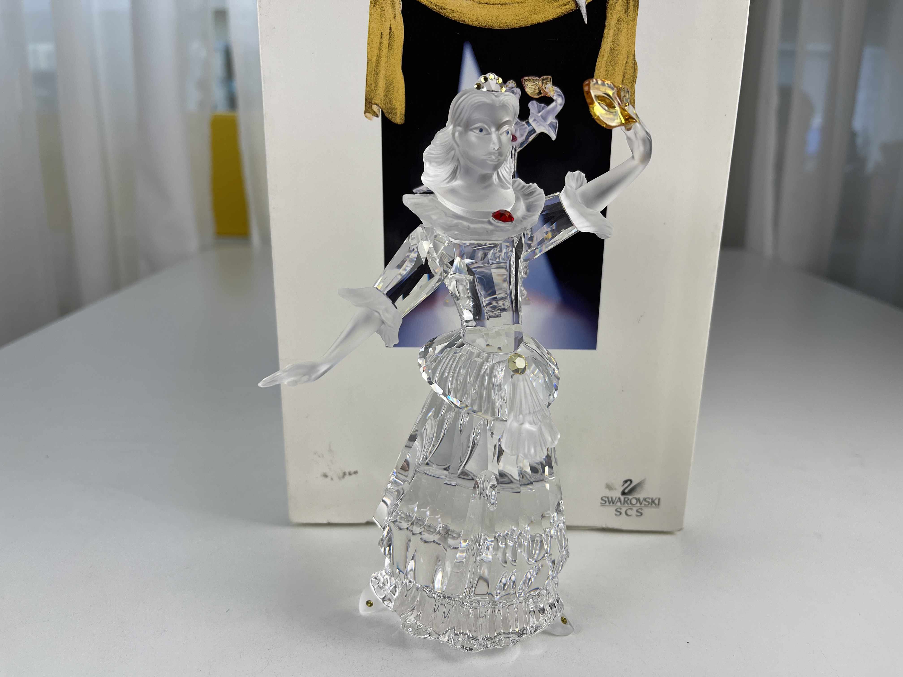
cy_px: 338
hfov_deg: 69.4
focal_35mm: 25
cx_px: 452
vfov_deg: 54.9
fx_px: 652
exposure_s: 1/249
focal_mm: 5.1
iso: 32
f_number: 1.6
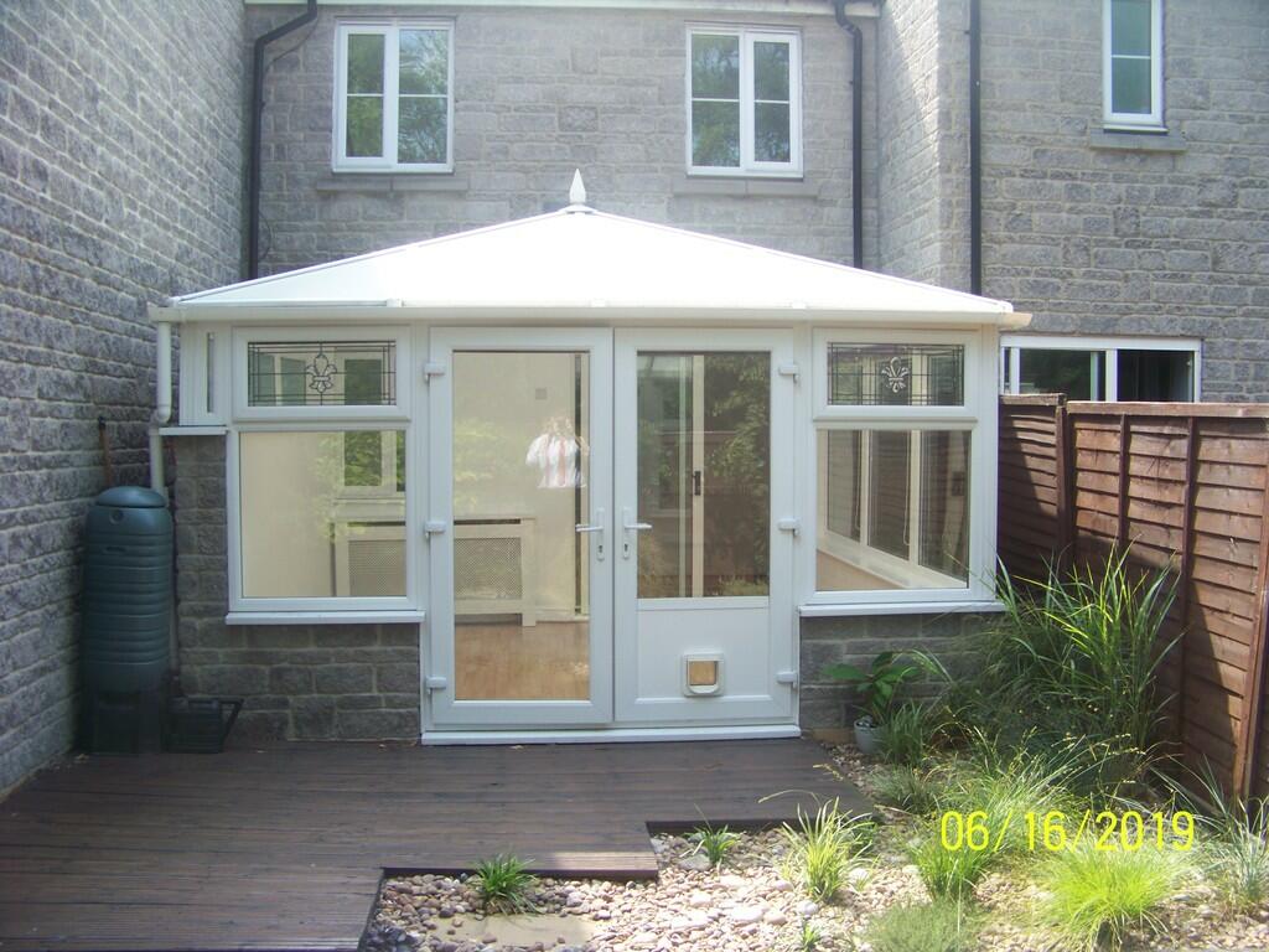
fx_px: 1320
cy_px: 476
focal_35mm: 36
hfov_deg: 51.4
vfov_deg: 39.7
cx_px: 634
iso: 64
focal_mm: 5.85
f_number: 3.2
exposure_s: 1/125
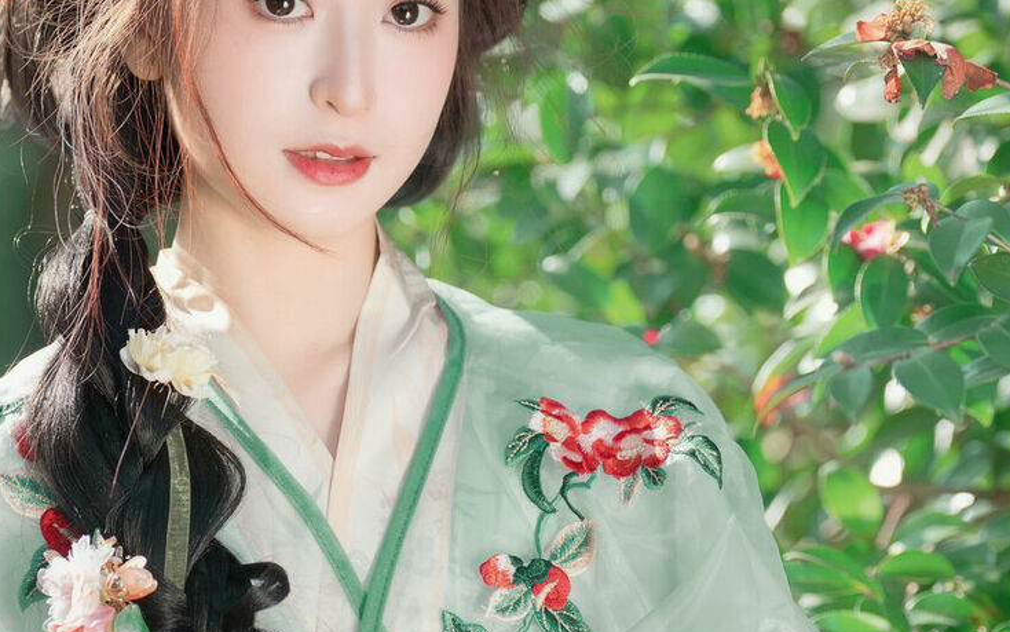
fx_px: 7708
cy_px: 478
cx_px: 468
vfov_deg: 4.7
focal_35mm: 280
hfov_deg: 7.5
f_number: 2.8
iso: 320
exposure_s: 1/500
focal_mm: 128
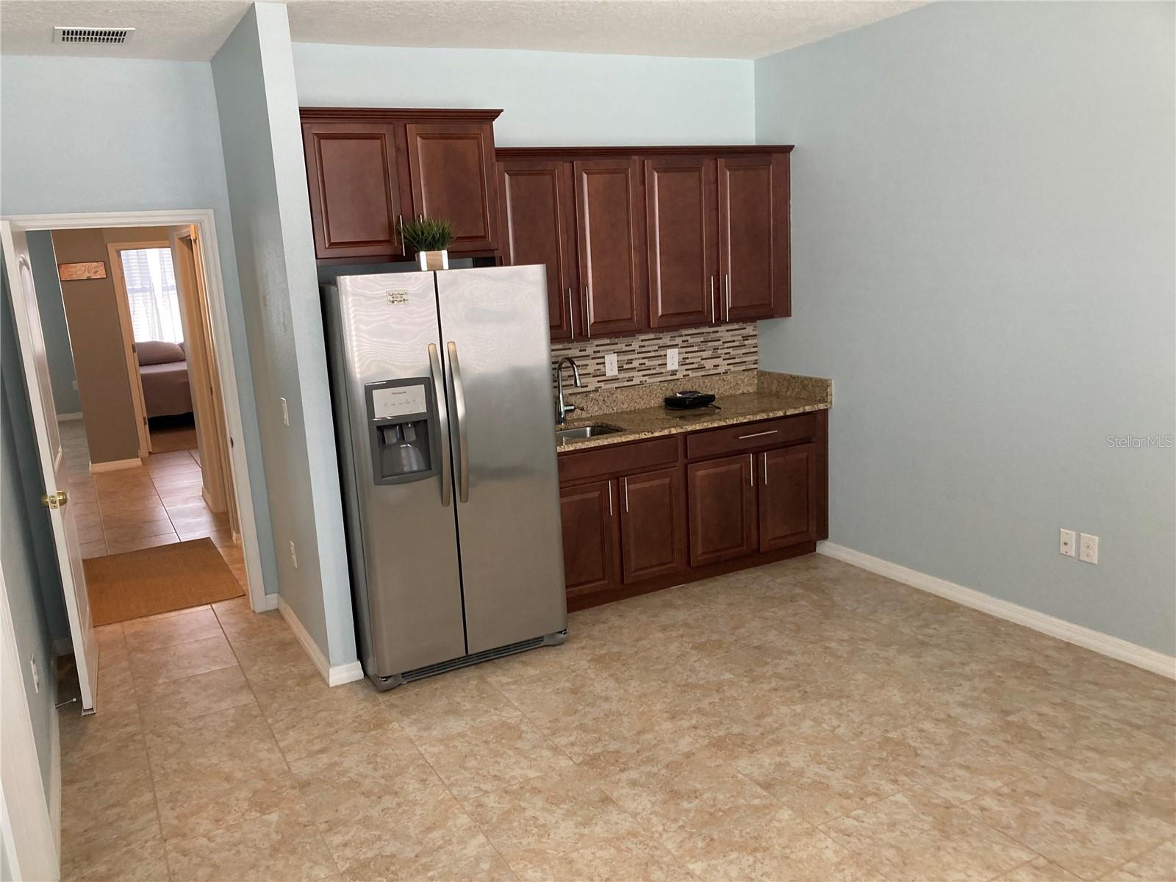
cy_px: 441
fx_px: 951
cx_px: 588
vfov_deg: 49.7
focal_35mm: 28
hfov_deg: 63.4
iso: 100
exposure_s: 1/60
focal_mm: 3.99
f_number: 1.8
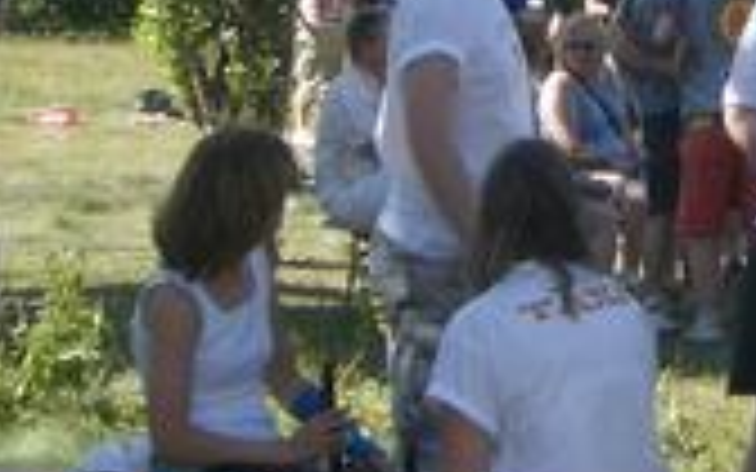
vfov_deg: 9.3
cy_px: 36
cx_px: 855
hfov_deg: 14.4
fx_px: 2905
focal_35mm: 141
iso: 50
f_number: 4.3
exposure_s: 1/250
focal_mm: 5.8
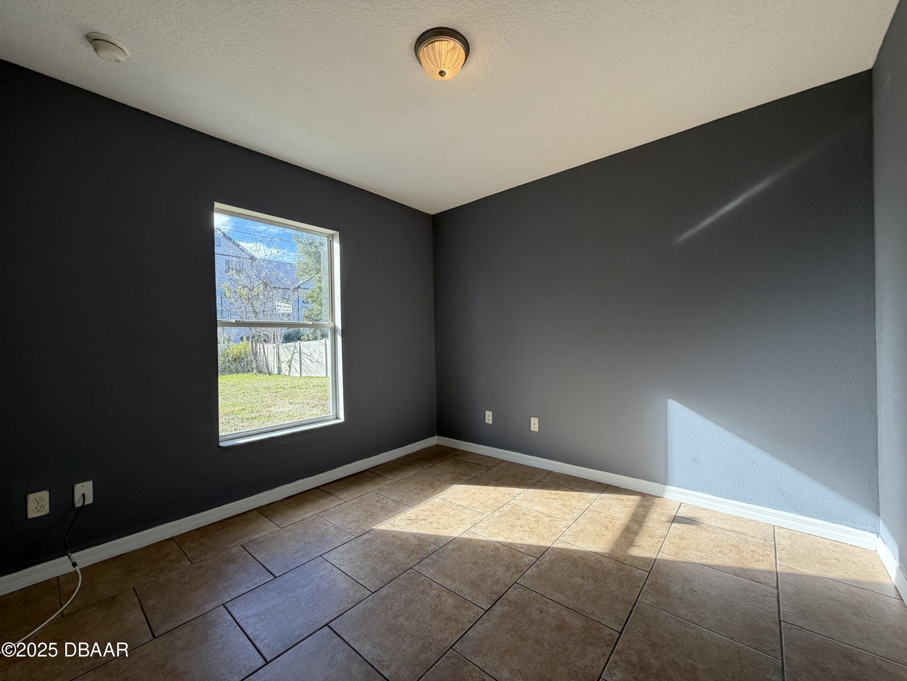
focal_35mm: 14
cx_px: 454
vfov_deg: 85.7
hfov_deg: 102.1
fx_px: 367
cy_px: 340
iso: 50
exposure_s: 1/231
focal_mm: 2.22
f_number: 2.2
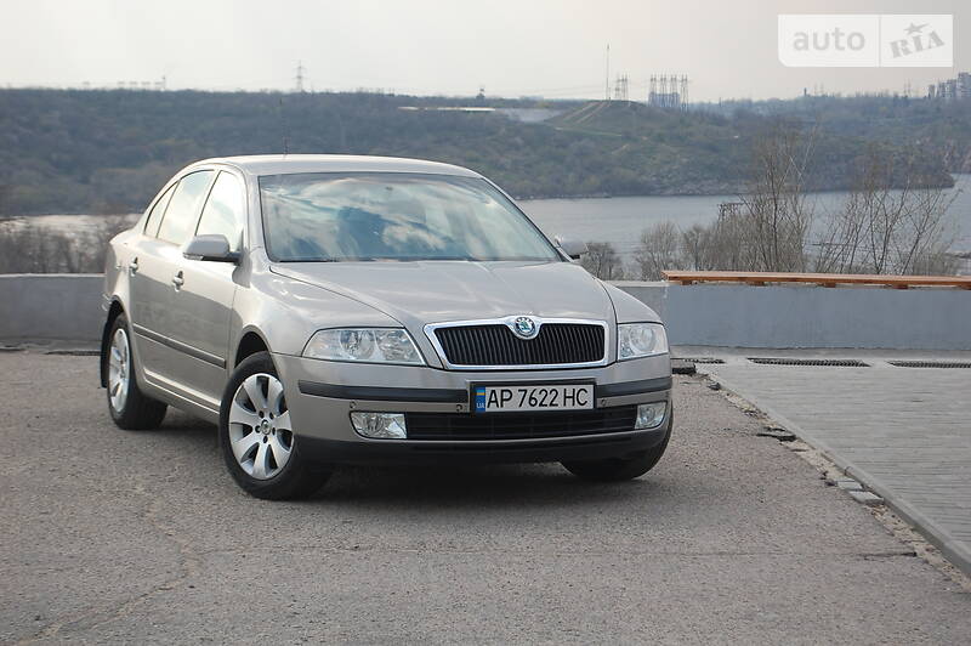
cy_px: 323
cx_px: 486
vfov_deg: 16.5
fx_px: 2223
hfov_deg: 24.6
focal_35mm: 82
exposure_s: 1/200
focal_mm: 55
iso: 200
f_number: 7.1
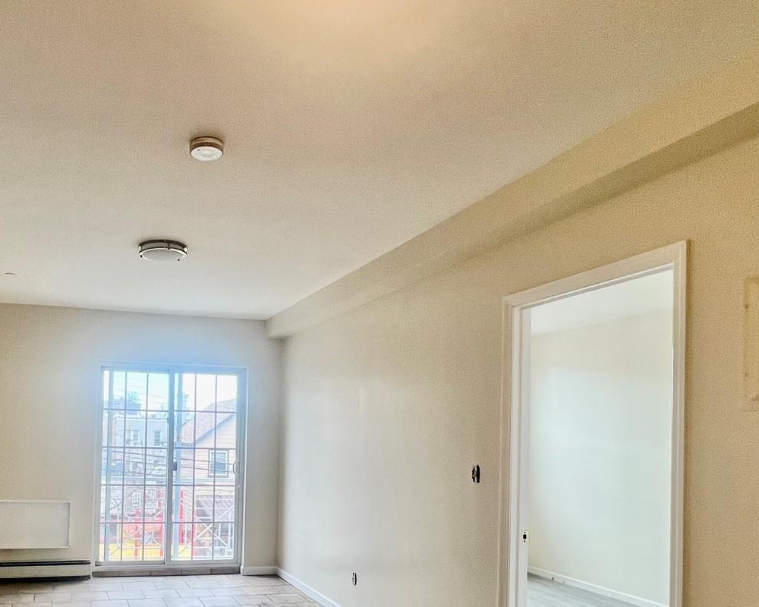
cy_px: 426
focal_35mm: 26
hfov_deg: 63.0
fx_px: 584
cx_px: 209
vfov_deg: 53.3
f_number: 1.8
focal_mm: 1.57
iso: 80
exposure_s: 1/120
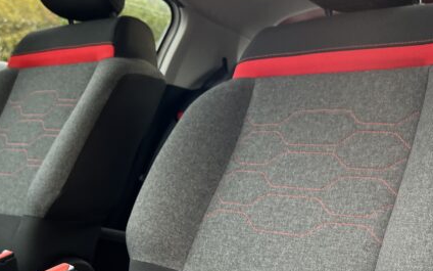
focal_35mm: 52
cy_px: 168
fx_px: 614
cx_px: 191
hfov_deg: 38.8
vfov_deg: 24.8
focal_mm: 5.7
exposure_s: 1/121
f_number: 1.5
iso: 125
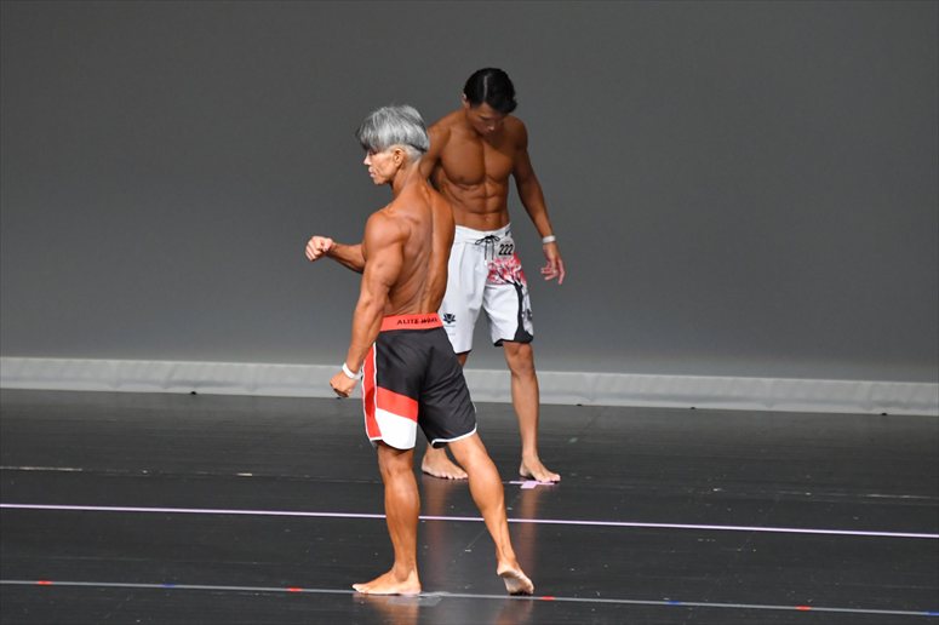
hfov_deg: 6.5
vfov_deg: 4.4
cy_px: 312
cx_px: 470
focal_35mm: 315
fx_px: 8212
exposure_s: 1/400
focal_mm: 210
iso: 5000
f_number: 5.6
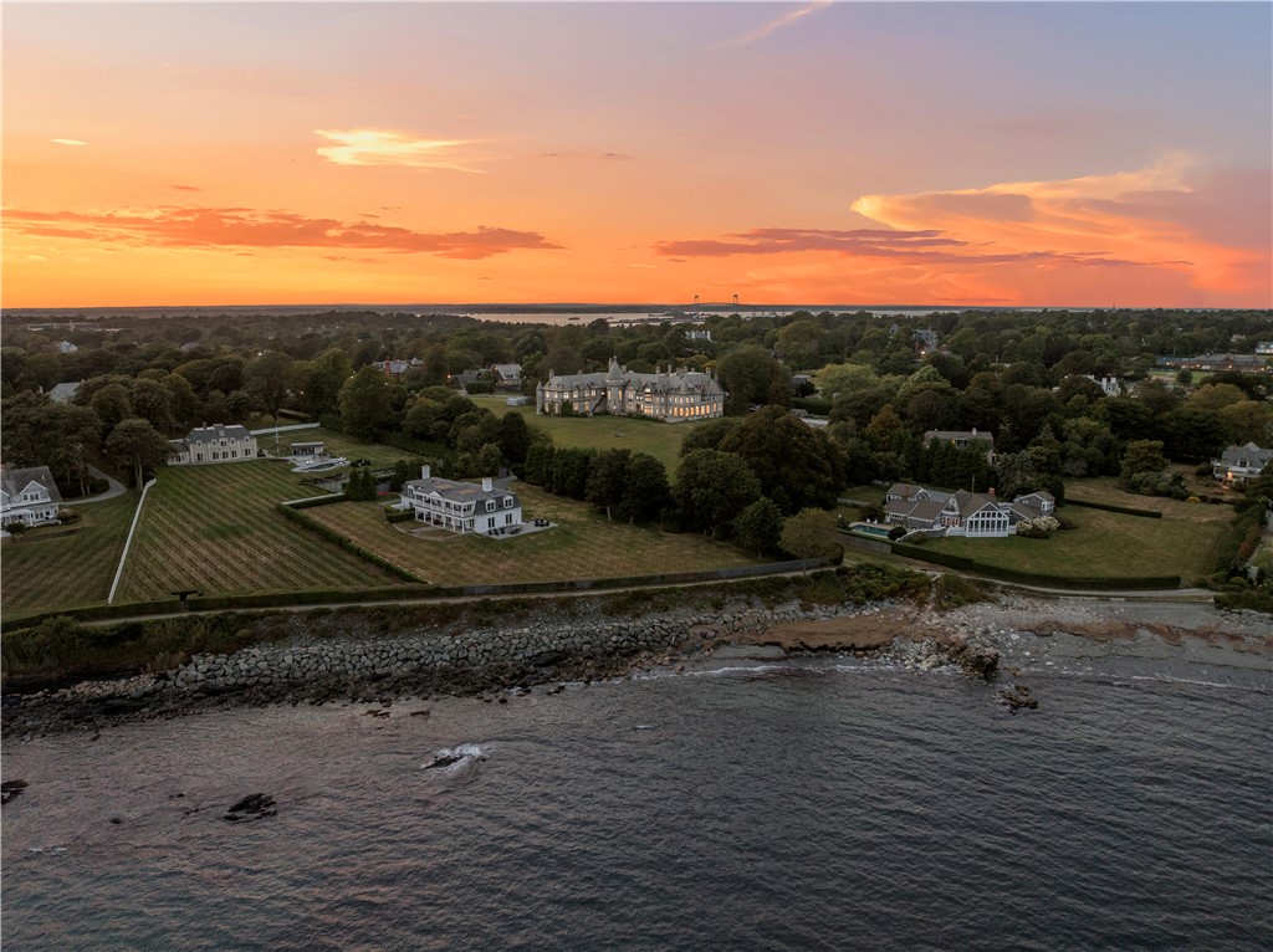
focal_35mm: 24
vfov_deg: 56.7
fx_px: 882
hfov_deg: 71.6
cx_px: 636
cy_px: 476
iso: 400
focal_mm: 12.29
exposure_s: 1/80
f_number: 2.8
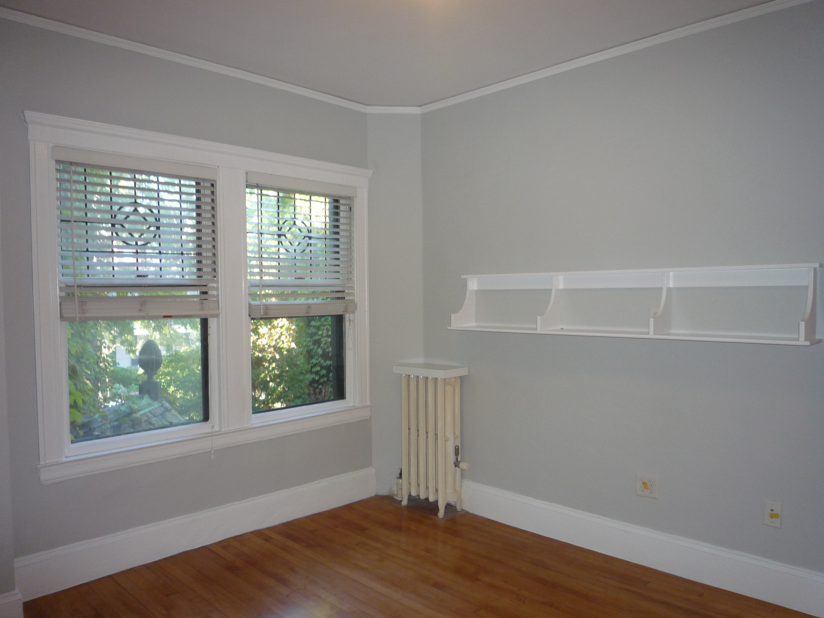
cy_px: 309
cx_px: 412
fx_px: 595
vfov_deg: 54.9
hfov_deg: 69.4
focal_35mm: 25
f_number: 2.8
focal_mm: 4.4
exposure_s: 1/30
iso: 160
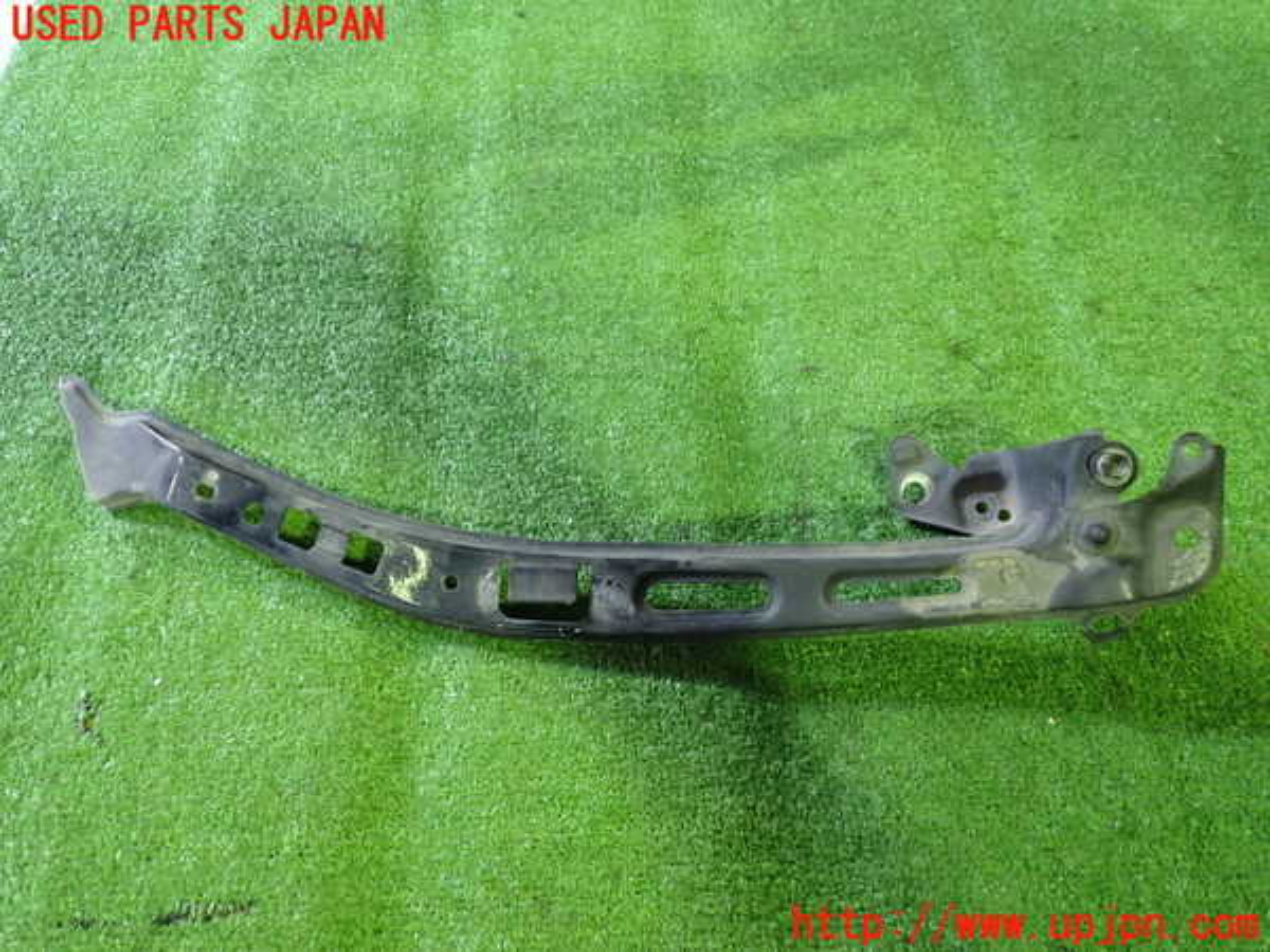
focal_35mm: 30
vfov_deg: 46.8
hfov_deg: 60.0
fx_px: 1101
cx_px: 635
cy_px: 476
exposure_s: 1/30
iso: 640
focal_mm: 5.4
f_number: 2.3
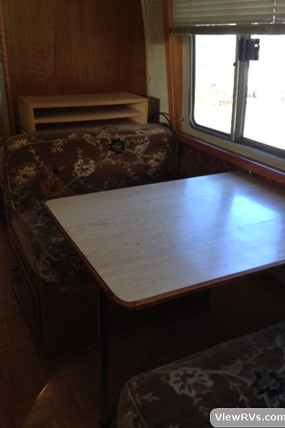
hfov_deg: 37.8
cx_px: 133
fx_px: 416
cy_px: 215
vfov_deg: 54.5
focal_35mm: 35
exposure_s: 1/24
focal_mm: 4.12
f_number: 2.4
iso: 50
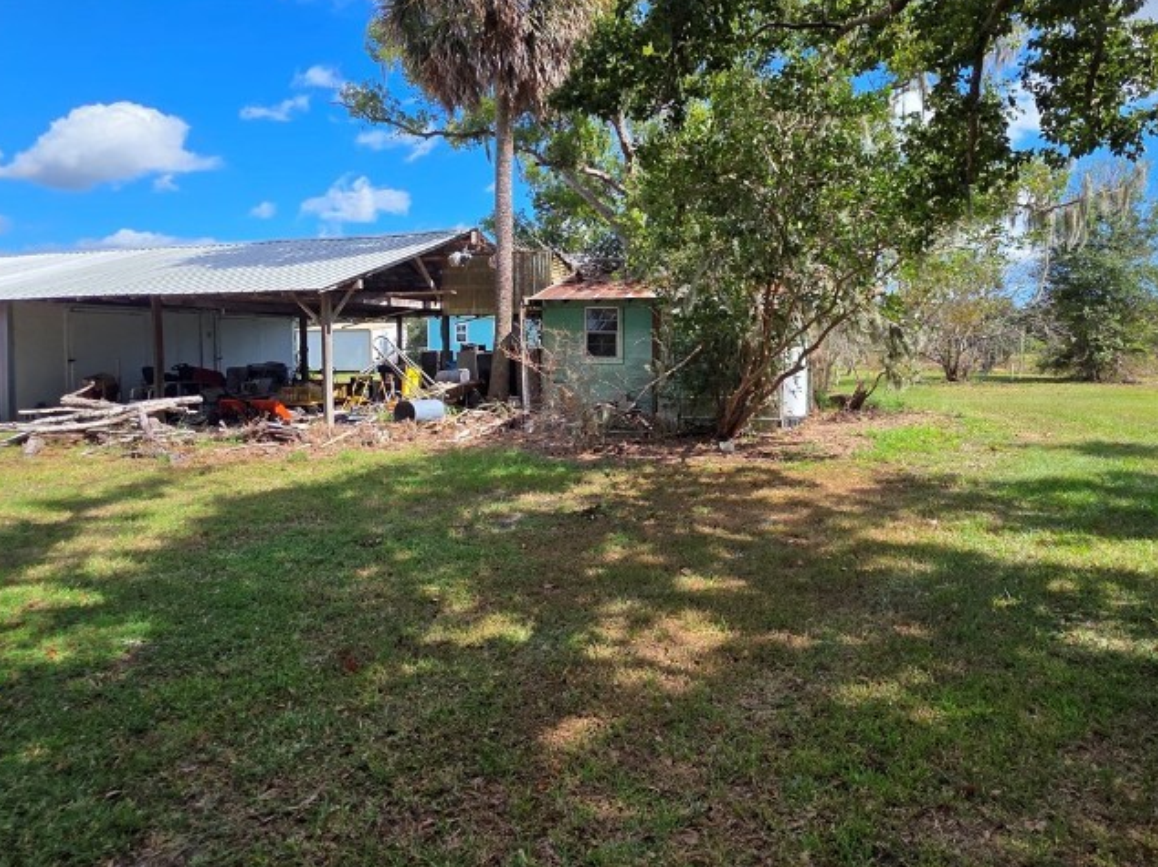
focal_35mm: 21
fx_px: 702
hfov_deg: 78.7
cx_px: 647
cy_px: 389
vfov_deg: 63.3
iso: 40
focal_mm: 2.2
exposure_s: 1/1756
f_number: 1.9
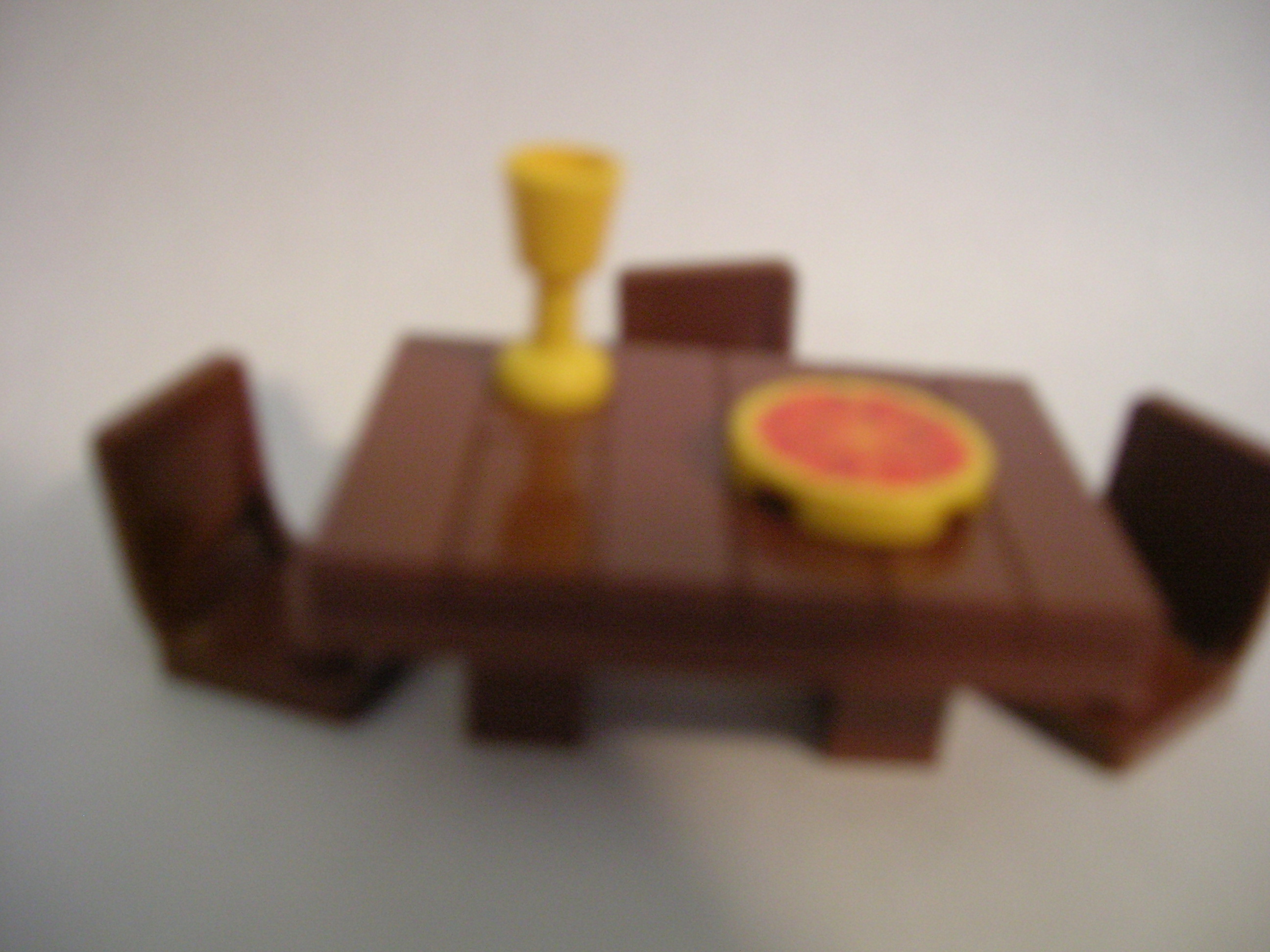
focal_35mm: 34
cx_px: 635
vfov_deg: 41.8
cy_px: 476
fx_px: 1247
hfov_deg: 54.0
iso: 200
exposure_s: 1/2
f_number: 2.9
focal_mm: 5.7
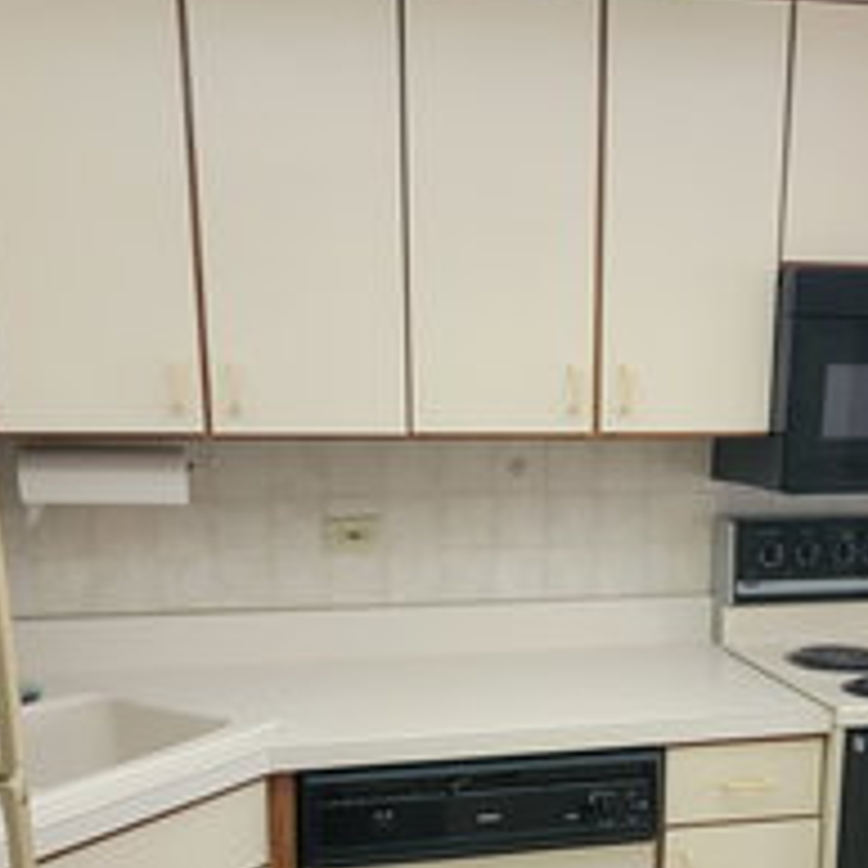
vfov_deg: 35.3
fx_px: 1333
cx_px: 573
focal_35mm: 47
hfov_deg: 35.7
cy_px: 652
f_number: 1.8
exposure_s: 1/40
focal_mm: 6.7
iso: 160
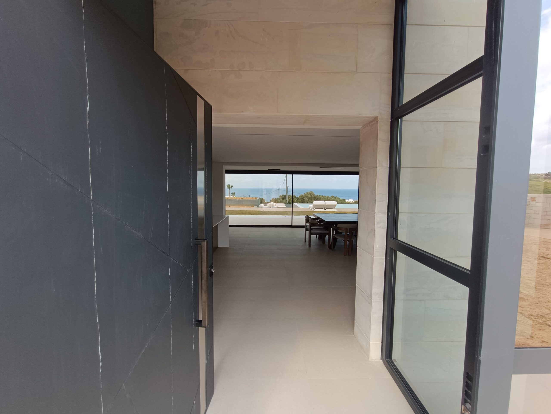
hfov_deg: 94.5
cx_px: 276
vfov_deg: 78.1
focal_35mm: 16
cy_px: 207
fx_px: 255
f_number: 2.2
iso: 50
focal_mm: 1.66
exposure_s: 1/142
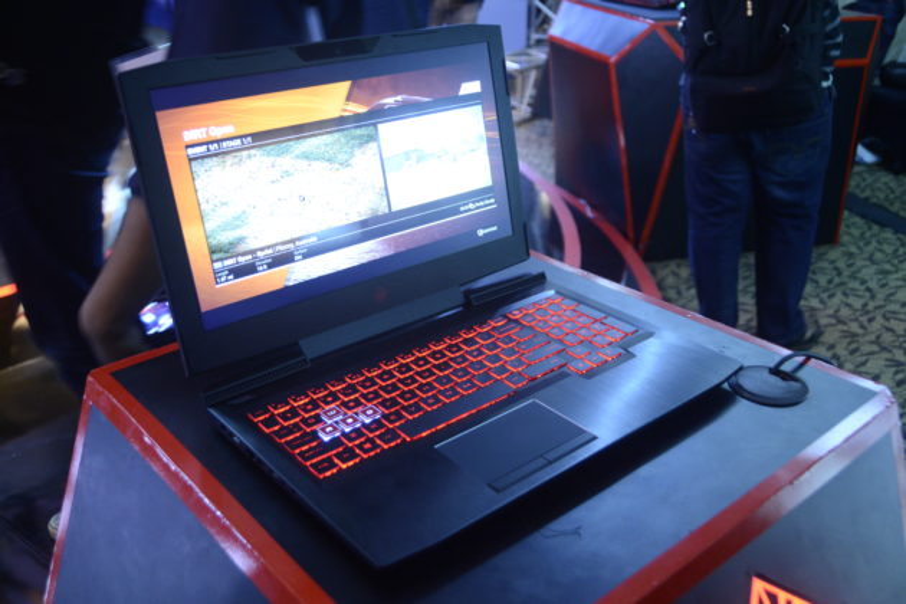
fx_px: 830
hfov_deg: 57.2
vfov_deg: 40.0
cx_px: 453
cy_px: 302
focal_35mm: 33
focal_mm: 22
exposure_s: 1/15
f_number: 4
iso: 1600
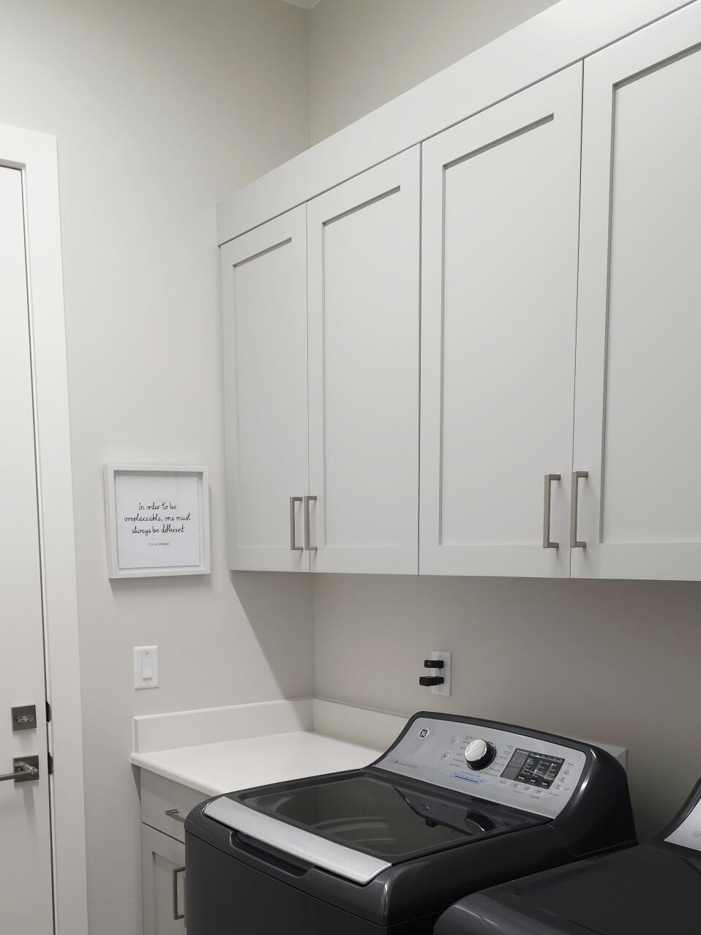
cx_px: 290
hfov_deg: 39.5
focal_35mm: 36
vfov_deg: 49.7
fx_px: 972
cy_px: 675
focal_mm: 6.3
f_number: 1.7
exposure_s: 1/60.2
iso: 80
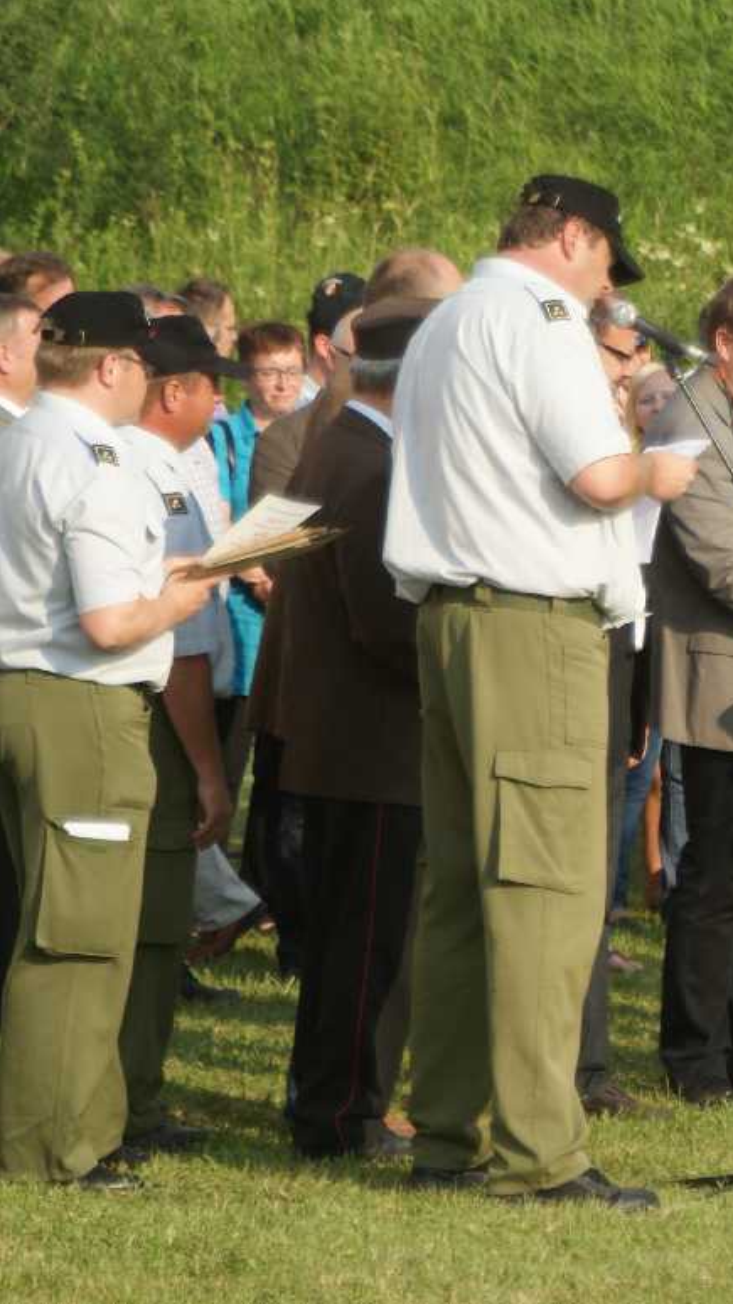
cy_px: 650
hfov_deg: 6.0
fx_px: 6942
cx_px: 843
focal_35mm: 201
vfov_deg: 10.7
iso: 100
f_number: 5.6
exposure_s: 1/320
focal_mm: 85
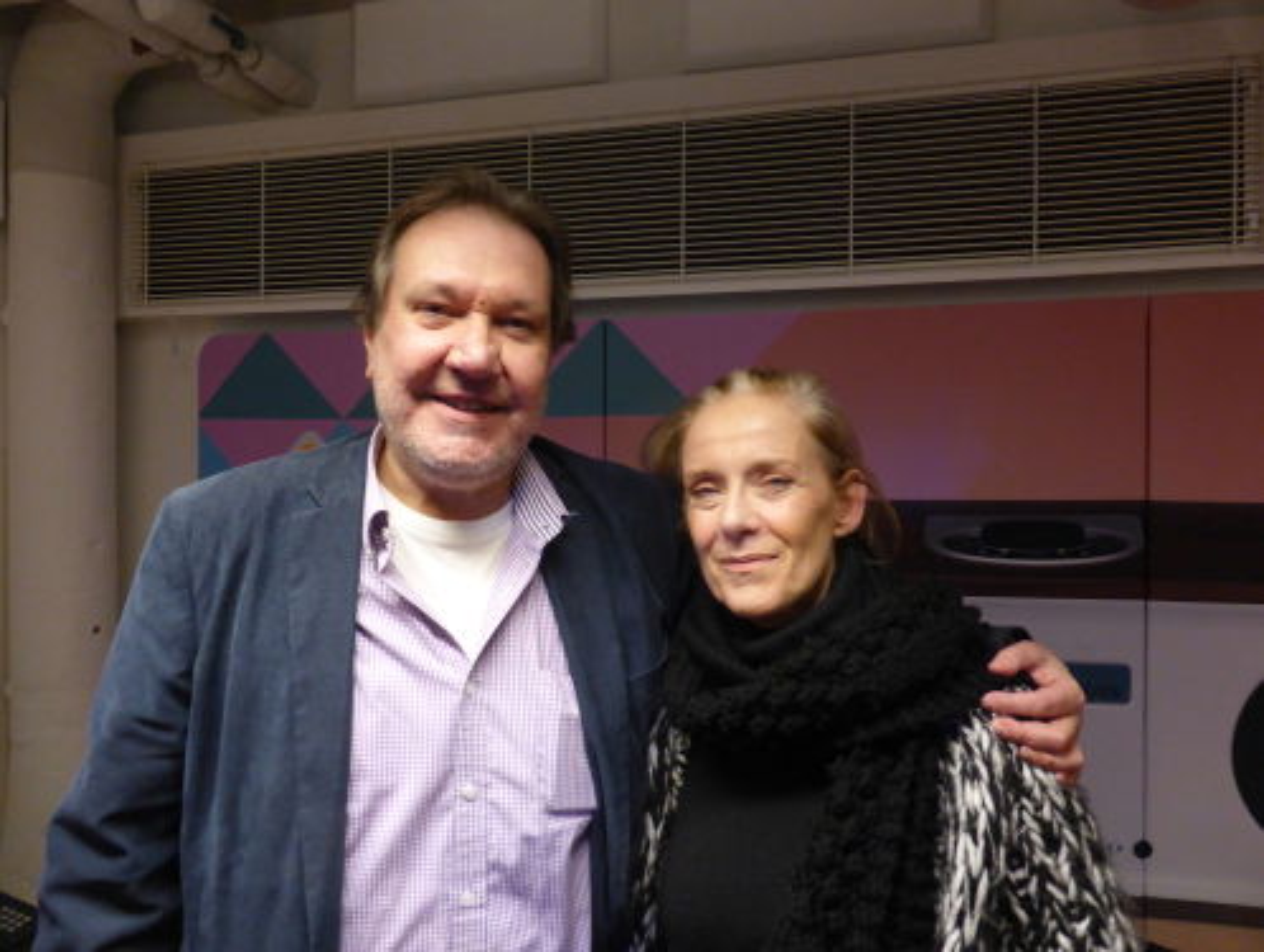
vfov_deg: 56.9
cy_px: 476
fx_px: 878
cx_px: 632
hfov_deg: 71.5
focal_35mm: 24
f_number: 3.3
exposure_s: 1/8
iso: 400
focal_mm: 4.3
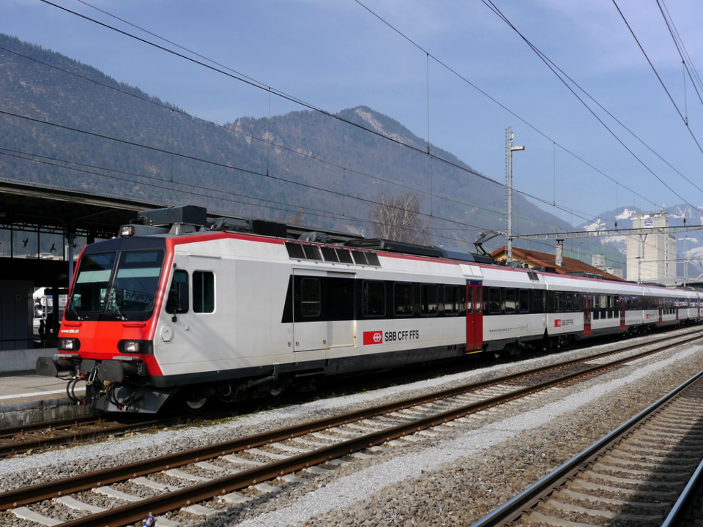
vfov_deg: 40.5
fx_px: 711
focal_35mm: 35
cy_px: 312
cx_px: 289
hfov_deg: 52.3
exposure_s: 1/400
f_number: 7.1
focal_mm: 14
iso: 160
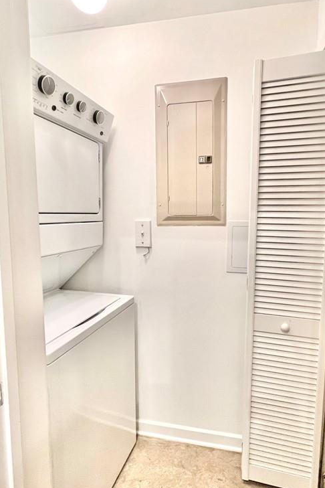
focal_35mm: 19
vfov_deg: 86.9
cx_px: 181
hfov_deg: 64.4
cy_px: 238
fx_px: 257
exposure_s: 1/60
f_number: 1.8
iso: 250
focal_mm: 1.57
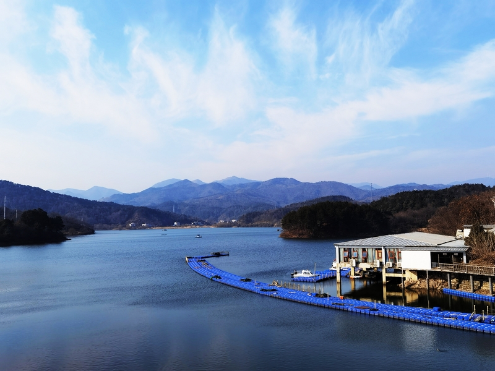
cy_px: 186
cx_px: 248
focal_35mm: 35
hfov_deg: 52.6
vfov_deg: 40.7
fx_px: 500
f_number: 1.9
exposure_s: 1/4115
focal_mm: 6.71
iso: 50
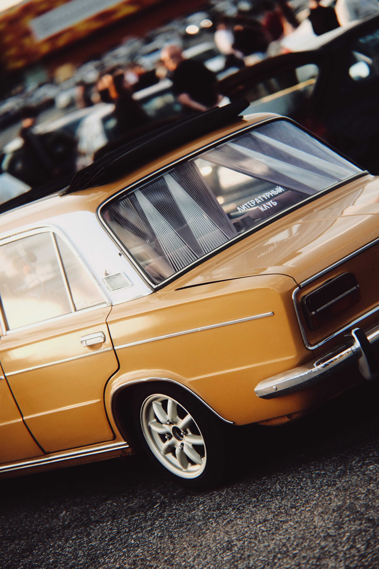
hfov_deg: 12.1
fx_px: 1784
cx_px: 190
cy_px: 284
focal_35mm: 113
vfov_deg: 18.1
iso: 320
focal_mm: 75
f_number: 1.2
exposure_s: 1/2000
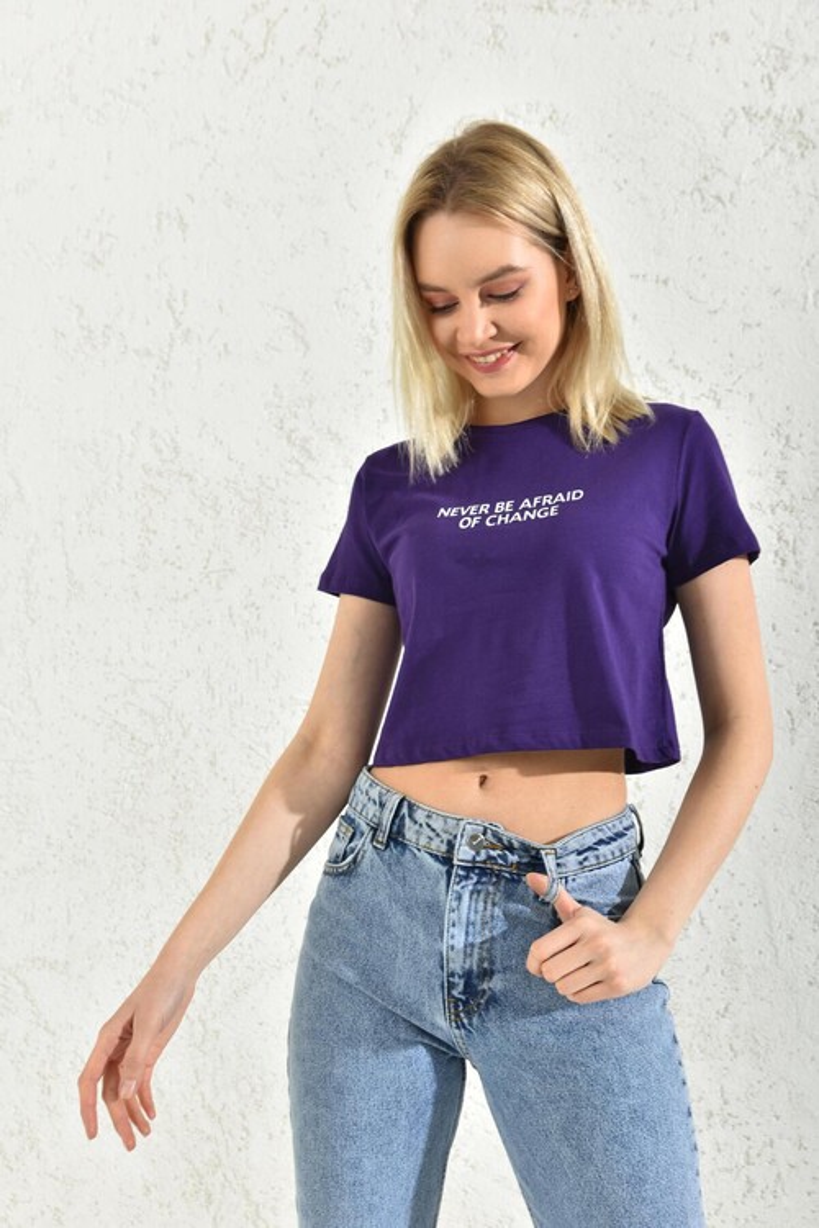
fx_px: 1365
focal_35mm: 40
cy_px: 614
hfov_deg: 33.4
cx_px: 410
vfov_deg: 48.5
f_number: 7.1
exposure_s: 1/160
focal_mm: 40
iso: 100
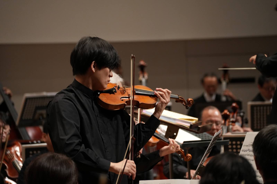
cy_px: 92
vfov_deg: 6.7
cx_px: 138
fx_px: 1570
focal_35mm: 204
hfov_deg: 10.1
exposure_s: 1/125
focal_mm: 204
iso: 3200
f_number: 5.6
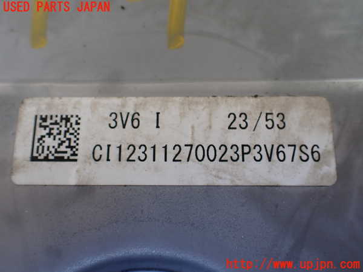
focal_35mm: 30
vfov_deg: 46.8
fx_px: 315
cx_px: 182
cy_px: 136
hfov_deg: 60.0
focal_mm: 5.4
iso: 100
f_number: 2.3
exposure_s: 1/160
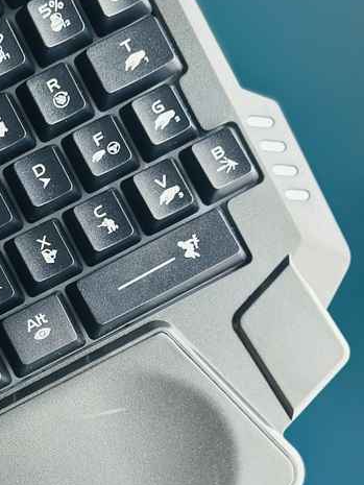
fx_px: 1457
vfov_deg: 18.8
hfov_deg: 14.0
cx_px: -23
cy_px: 314
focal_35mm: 104
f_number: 1.78
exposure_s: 1/51
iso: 200
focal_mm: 6.86
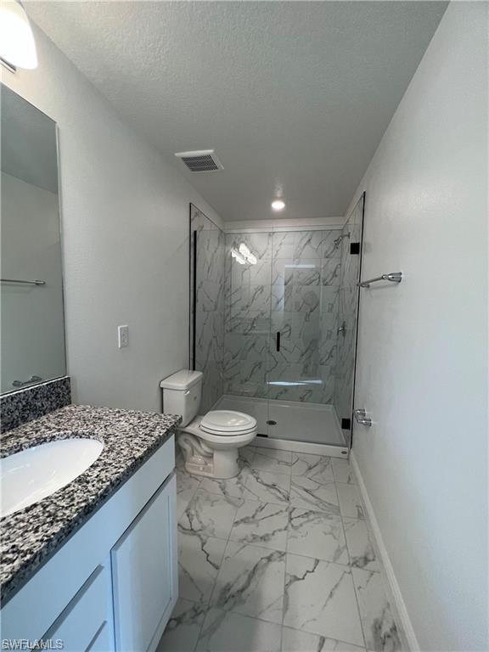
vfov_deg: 106.2
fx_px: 245
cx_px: 244
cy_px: 326
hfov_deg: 89.9
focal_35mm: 13
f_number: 1.8
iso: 80
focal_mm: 1.57
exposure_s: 1/120
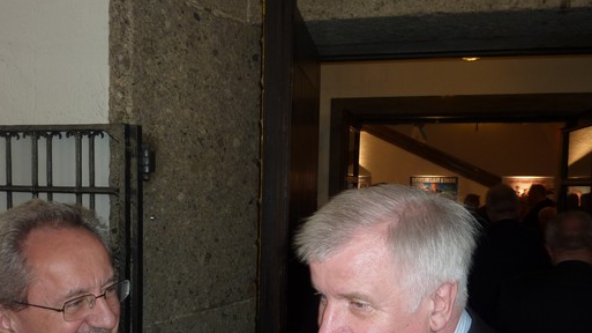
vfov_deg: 34.2
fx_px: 533
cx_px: 252
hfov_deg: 57.8
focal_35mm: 34
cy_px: 228
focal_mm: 4.1
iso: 100
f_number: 3.3
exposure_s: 1/30
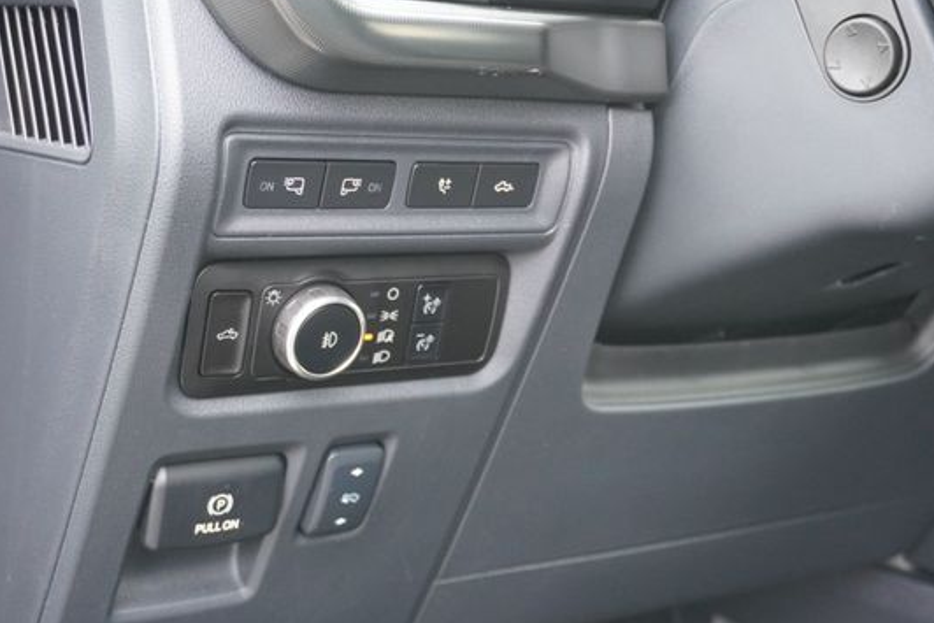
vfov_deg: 22.8
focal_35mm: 60
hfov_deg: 33.6
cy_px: 300
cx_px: 525
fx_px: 1547
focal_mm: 33
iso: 2500
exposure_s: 1/160
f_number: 5
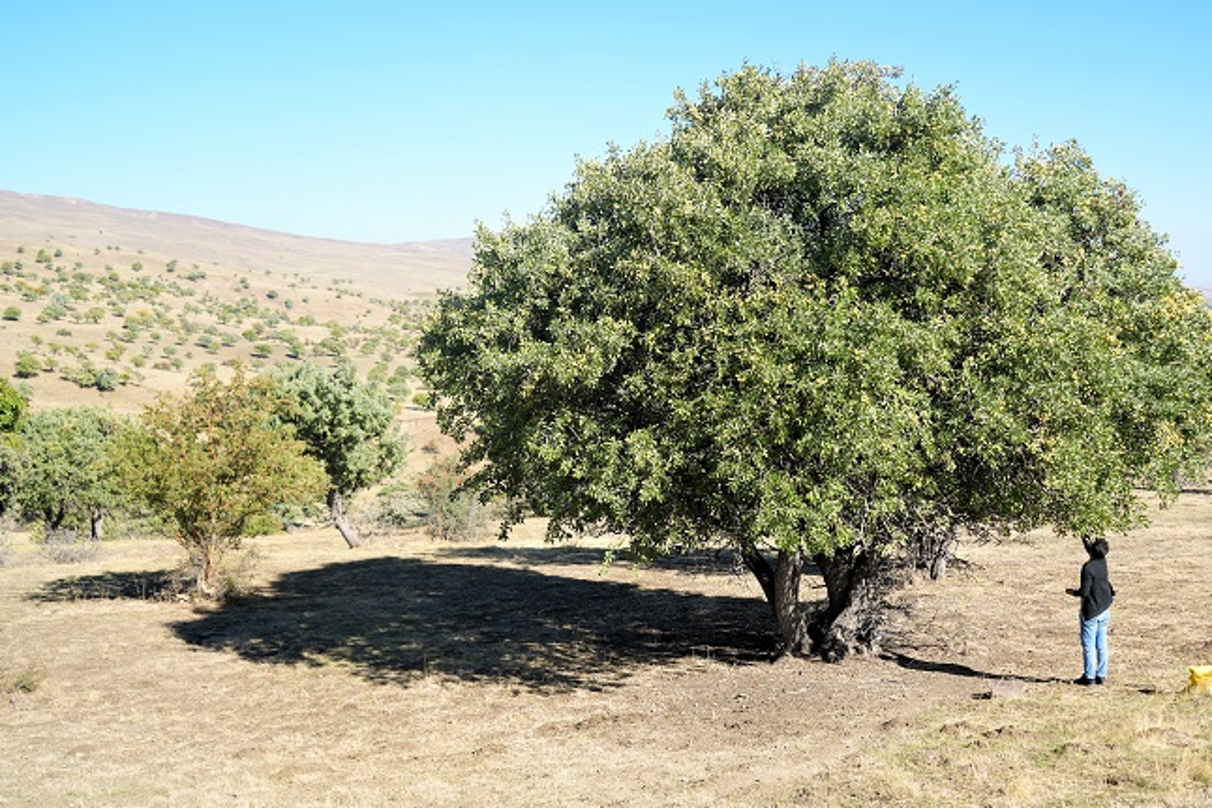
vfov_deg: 36.9
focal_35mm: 36
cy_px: 403
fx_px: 1212
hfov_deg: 53.0
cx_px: 681
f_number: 4
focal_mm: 31
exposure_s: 1/500
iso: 100
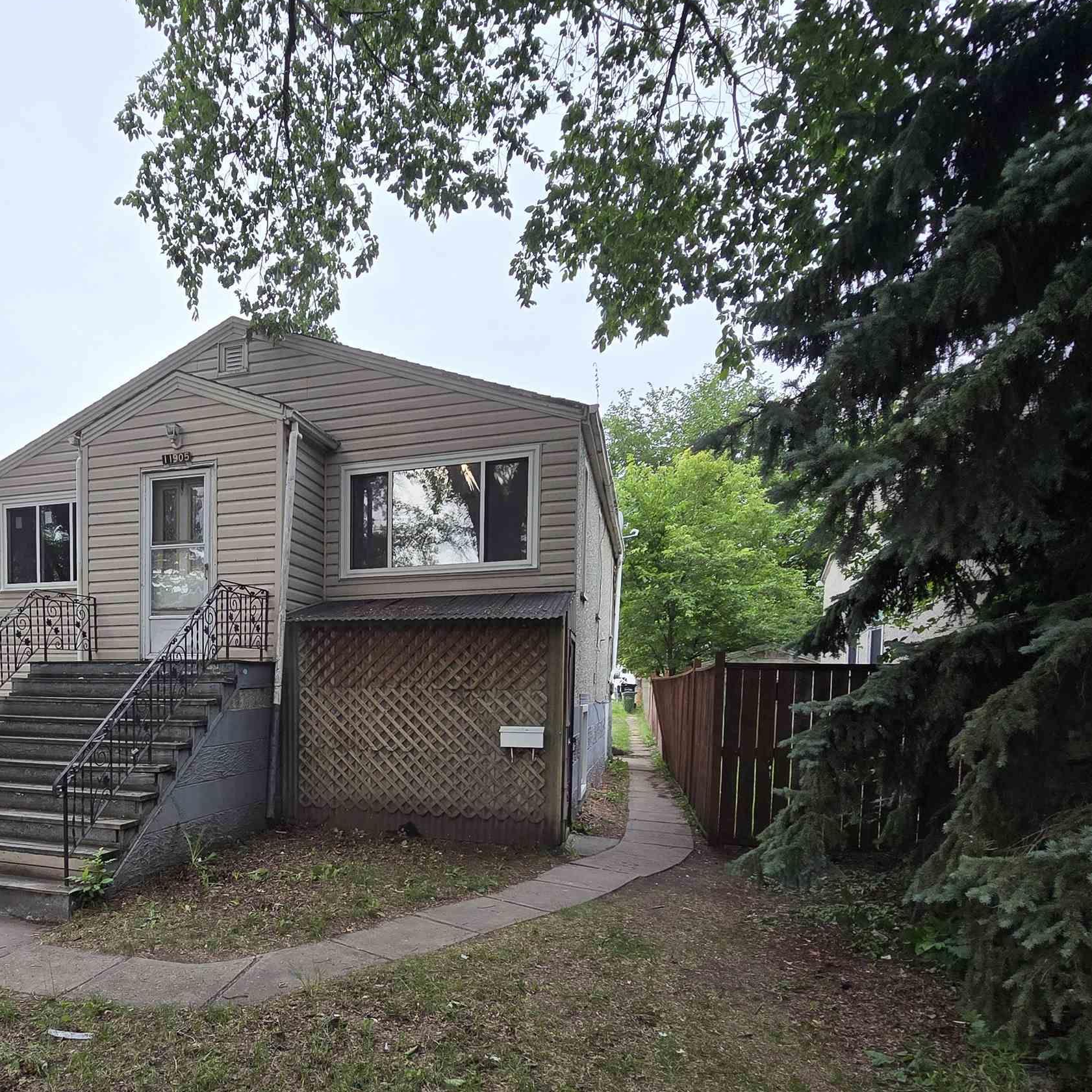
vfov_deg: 70.0
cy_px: 730
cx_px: 311
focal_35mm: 21
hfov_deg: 68.7
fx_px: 749
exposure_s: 1/181
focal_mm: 2.2
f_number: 2.2
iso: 50
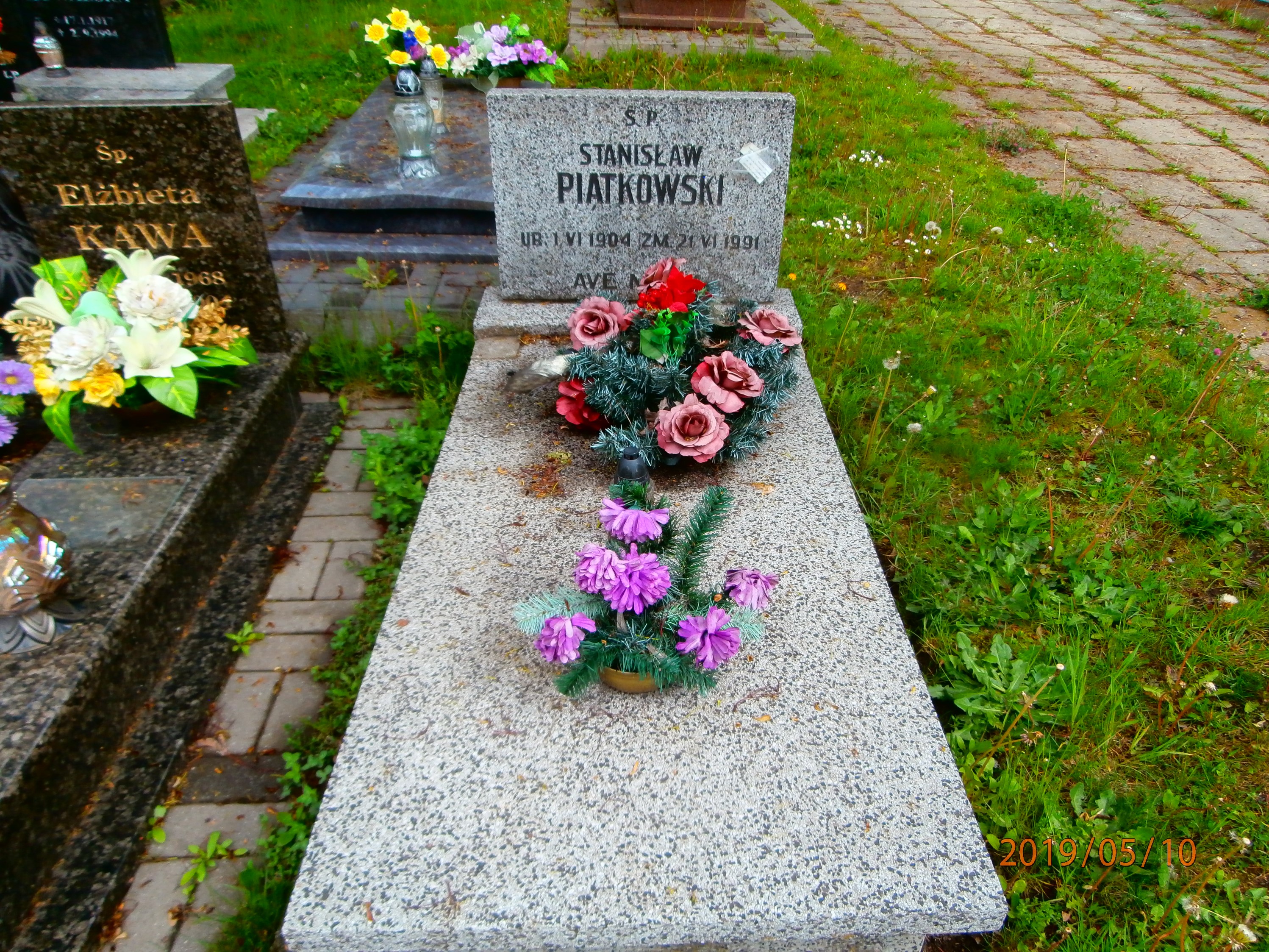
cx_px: 634
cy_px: 476
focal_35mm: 24
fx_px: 880
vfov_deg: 56.8
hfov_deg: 71.6
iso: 100
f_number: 3
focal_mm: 4.2
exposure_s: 1/250
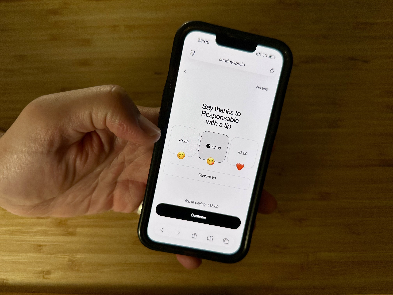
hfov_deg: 71.6
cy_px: 148
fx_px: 272
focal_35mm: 24
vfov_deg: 56.8
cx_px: 196
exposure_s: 1/120
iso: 125
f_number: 1.78
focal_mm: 6.86
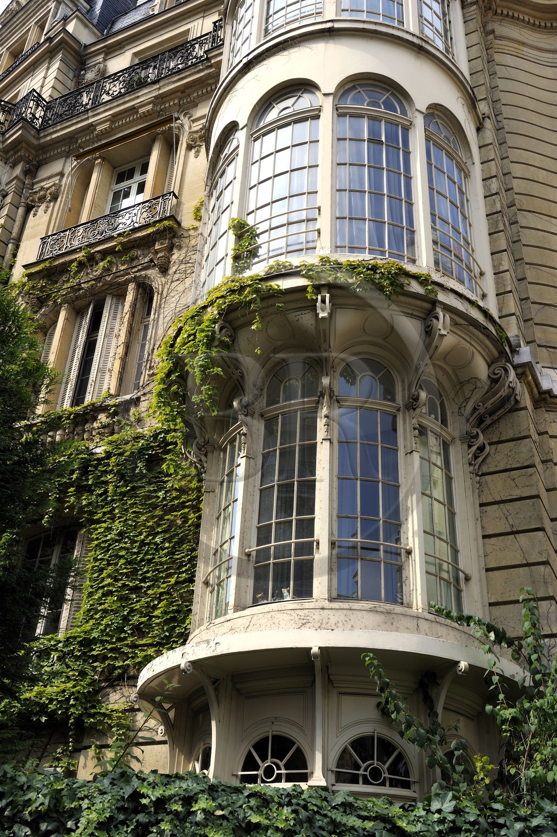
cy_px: 418
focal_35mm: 36
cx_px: 278
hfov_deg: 36.8
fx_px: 837
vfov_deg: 53.2
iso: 200
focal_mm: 36
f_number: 10
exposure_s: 1/160
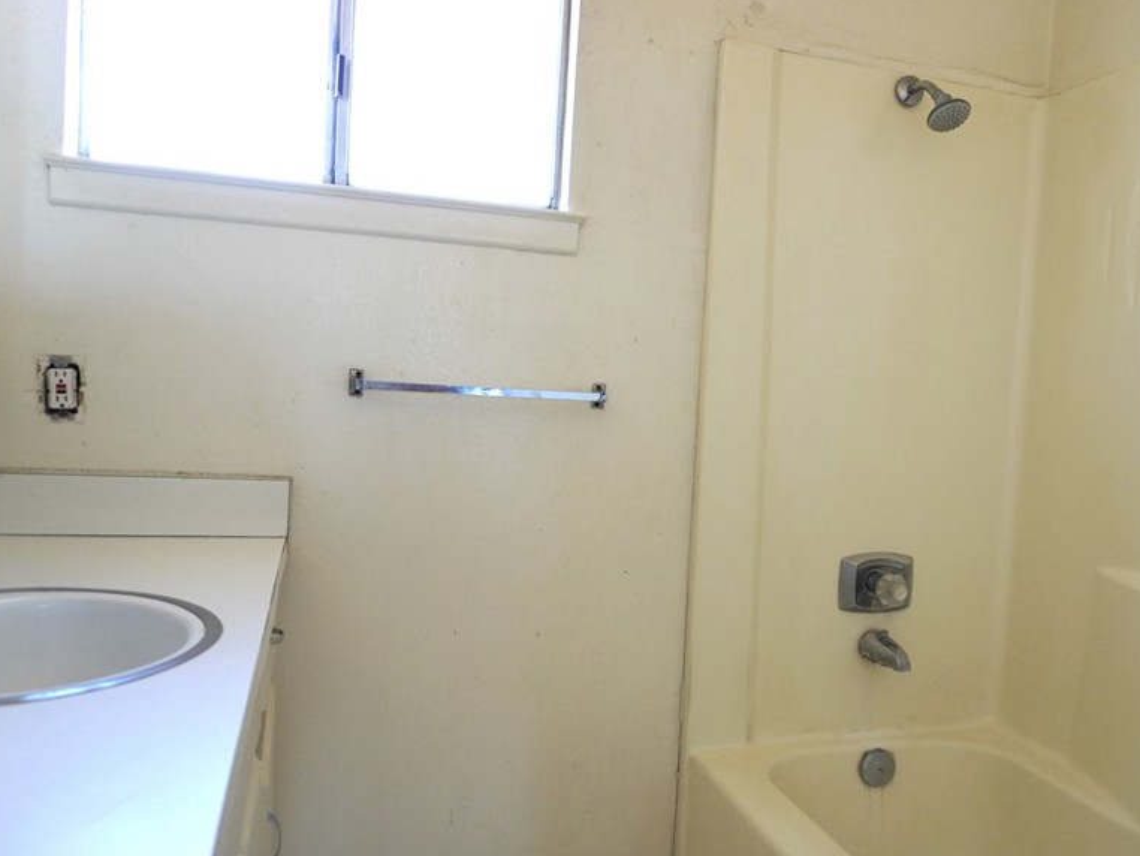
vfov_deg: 45.4
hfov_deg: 57.7
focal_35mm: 31
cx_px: 702
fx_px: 1021
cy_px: 457
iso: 320
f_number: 4
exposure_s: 1/60
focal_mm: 16
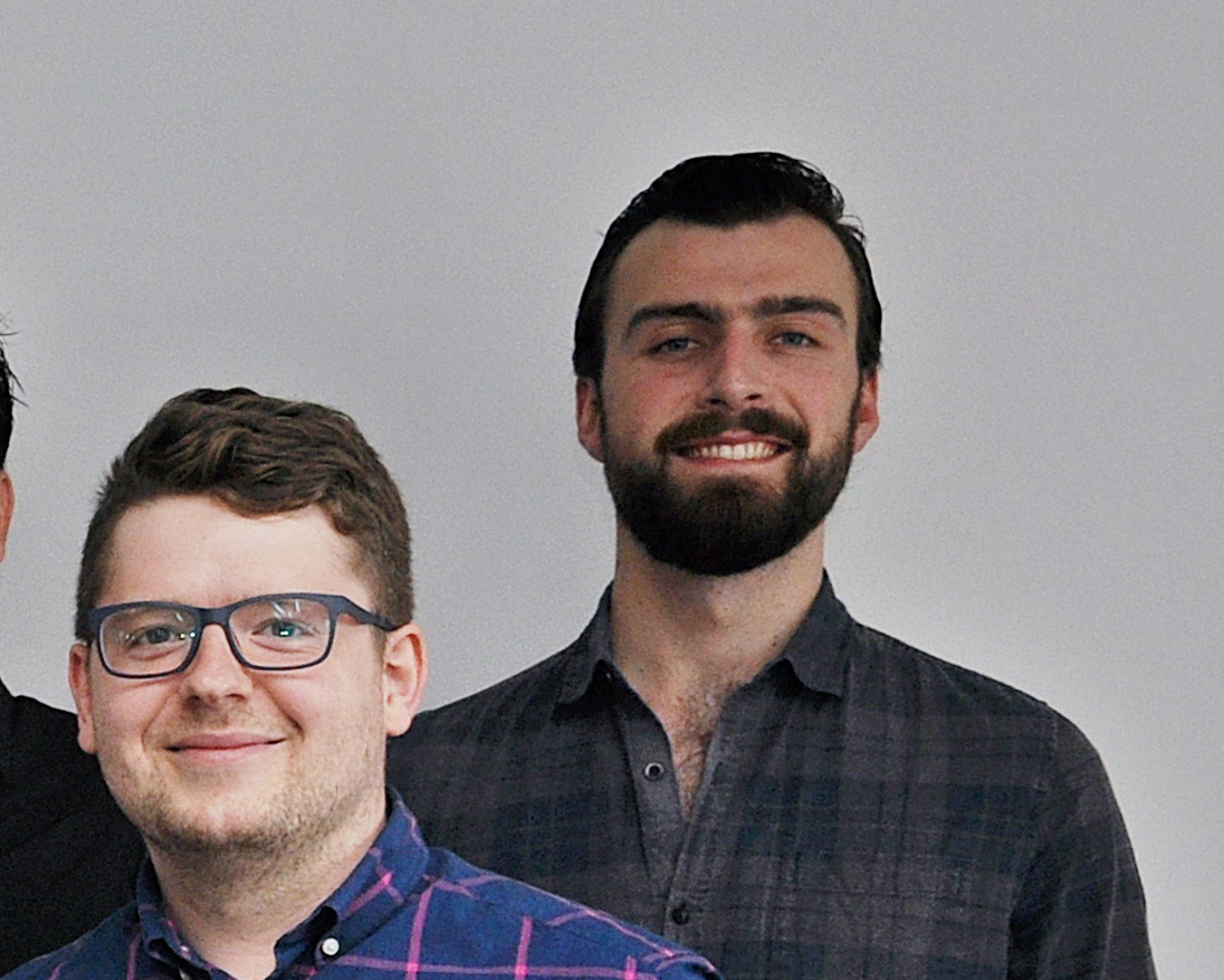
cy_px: 1209
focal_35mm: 143
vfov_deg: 10.6
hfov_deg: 12.1
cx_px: -1154
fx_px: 5181
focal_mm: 26
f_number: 4
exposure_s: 1/200
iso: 200
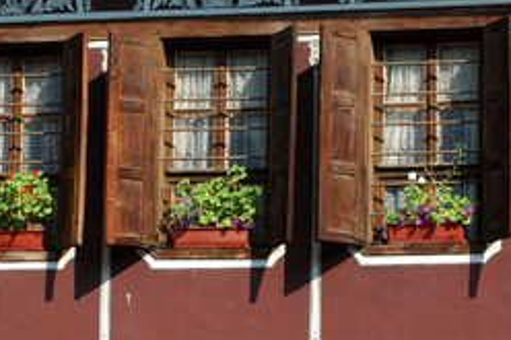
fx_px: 3431
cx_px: 211
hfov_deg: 8.5
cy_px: 190
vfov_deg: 5.7
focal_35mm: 242
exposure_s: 1/125
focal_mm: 95
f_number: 10
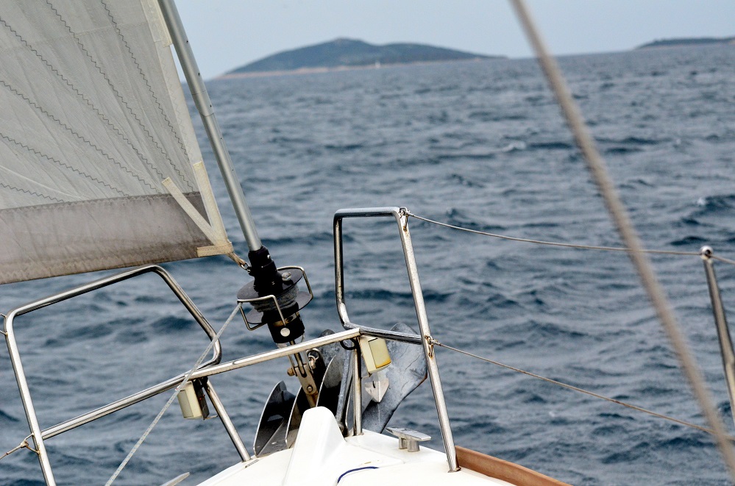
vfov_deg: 13.0
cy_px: 243
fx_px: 2139
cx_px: 368
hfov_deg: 19.5
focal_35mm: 105
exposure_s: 1/8000
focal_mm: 70
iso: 1600
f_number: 5.6
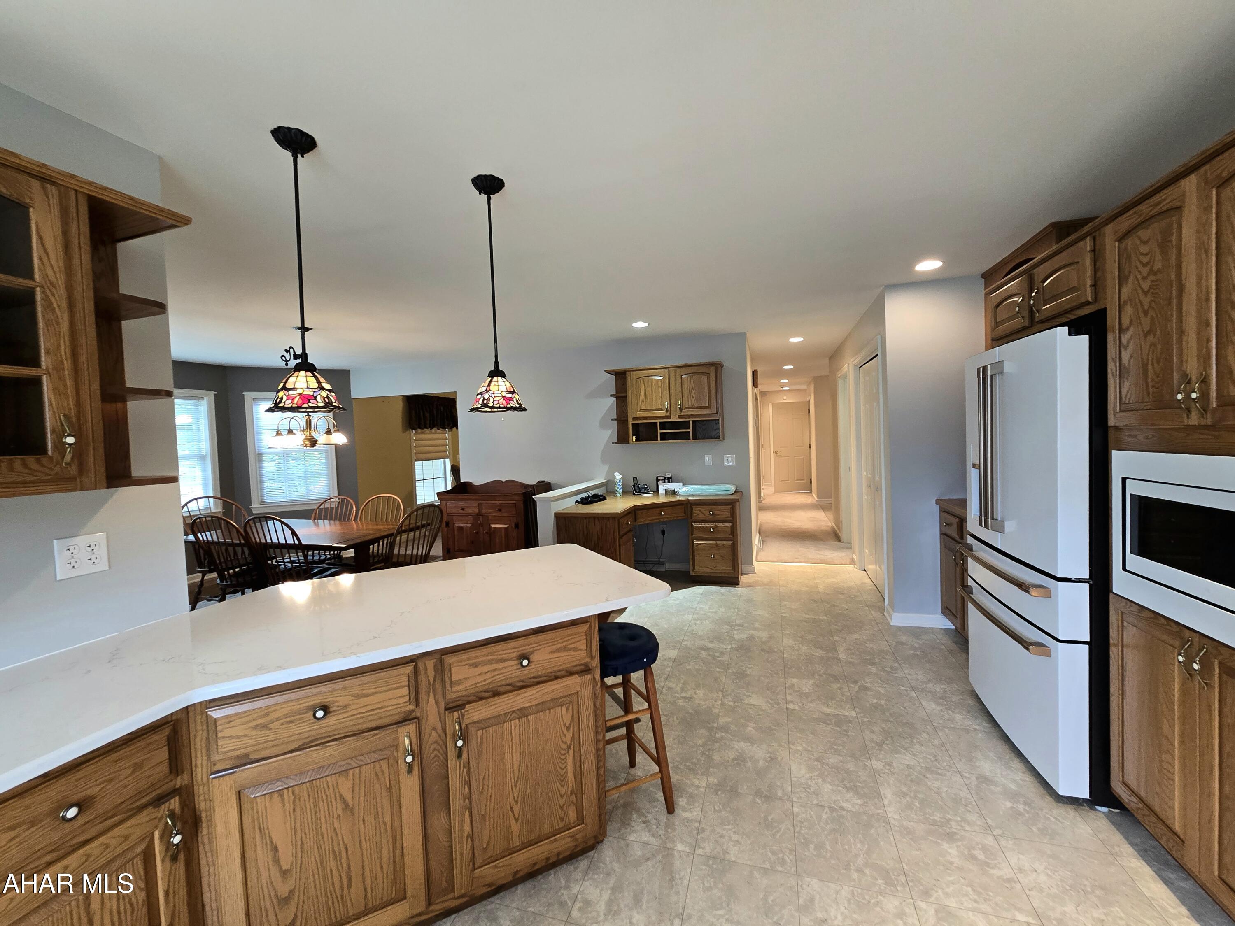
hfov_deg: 106.2
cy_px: 463
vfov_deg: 89.9
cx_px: 618
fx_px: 464
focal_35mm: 13
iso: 200
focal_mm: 2.2
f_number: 2.2
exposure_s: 1/60.2
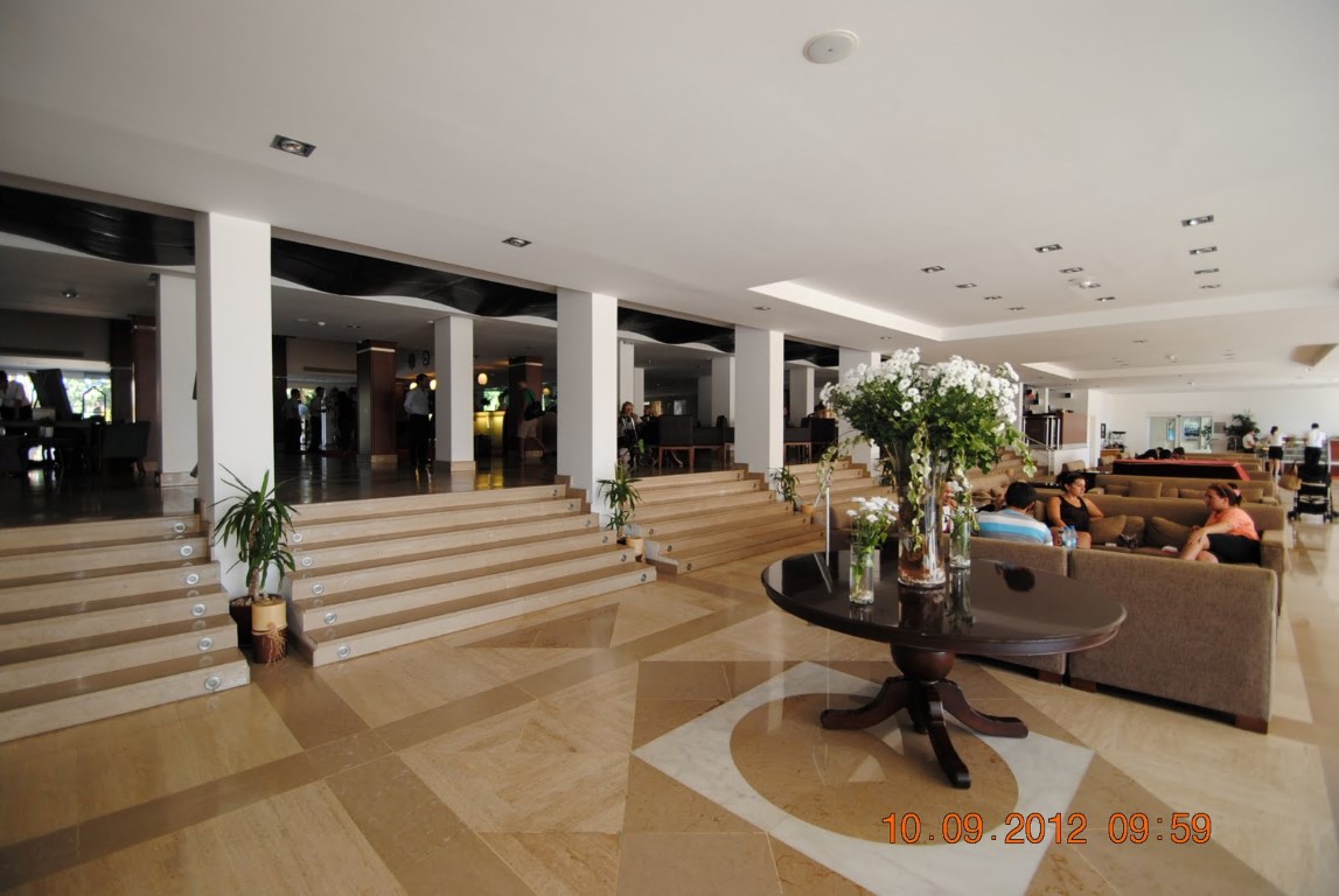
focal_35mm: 15
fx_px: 559
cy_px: 448
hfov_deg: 100.3
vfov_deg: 77.5
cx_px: 670
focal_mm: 10
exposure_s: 1/100
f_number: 3.5
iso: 200
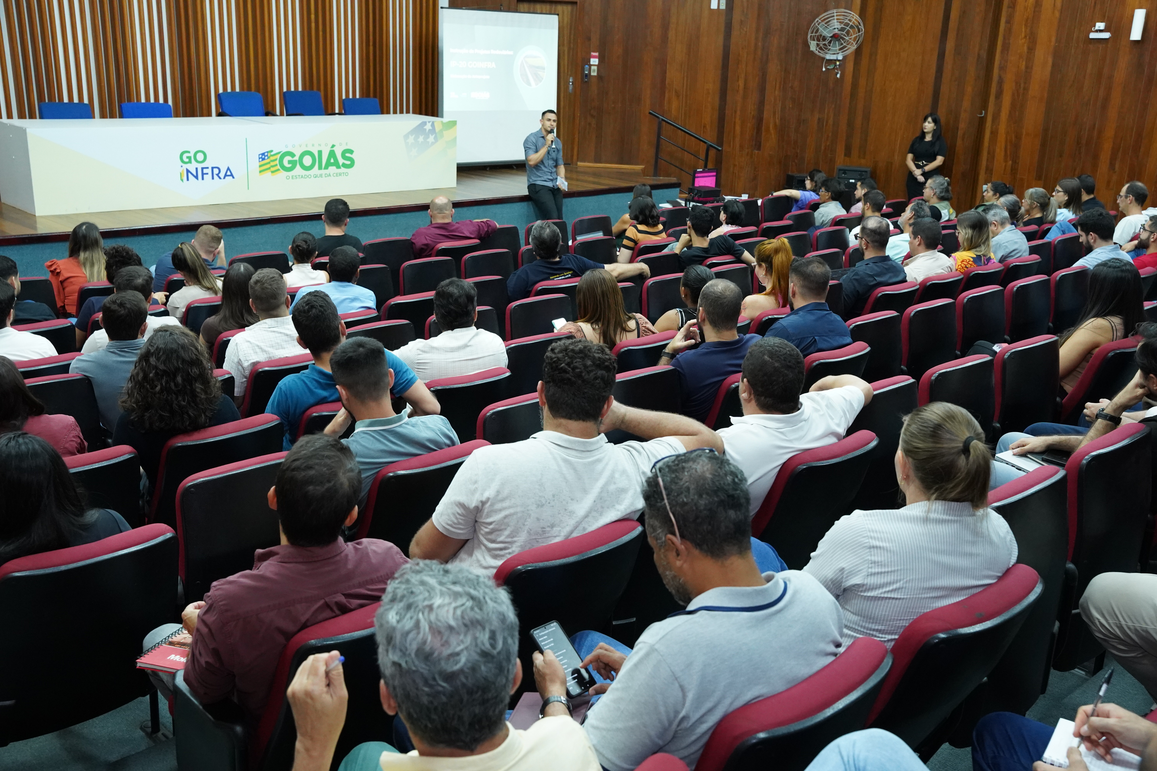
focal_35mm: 36
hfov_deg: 53.1
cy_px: 386
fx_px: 1157
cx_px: 578
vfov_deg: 36.9
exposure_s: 1/100
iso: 6400
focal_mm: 36
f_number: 5.6
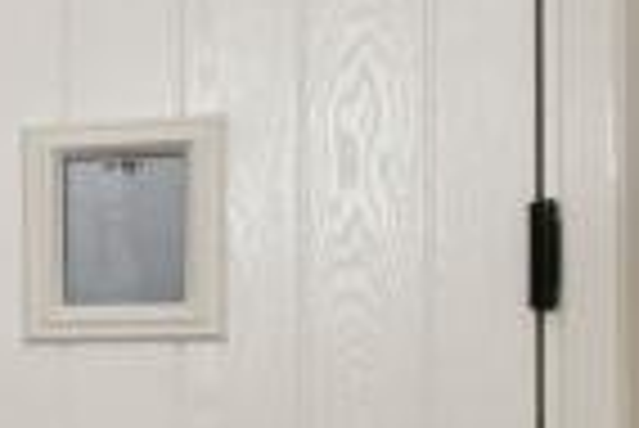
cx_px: -994
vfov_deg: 12.7
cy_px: 214
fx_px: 1919
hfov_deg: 13.0
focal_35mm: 108
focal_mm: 10
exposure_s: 1/60
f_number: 8
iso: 400
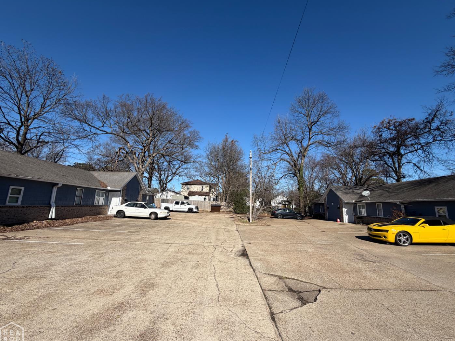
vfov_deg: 81.7
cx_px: 239
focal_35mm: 15
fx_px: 197
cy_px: 169
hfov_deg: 98.1
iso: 20
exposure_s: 1/901
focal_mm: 2.22
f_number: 2.2
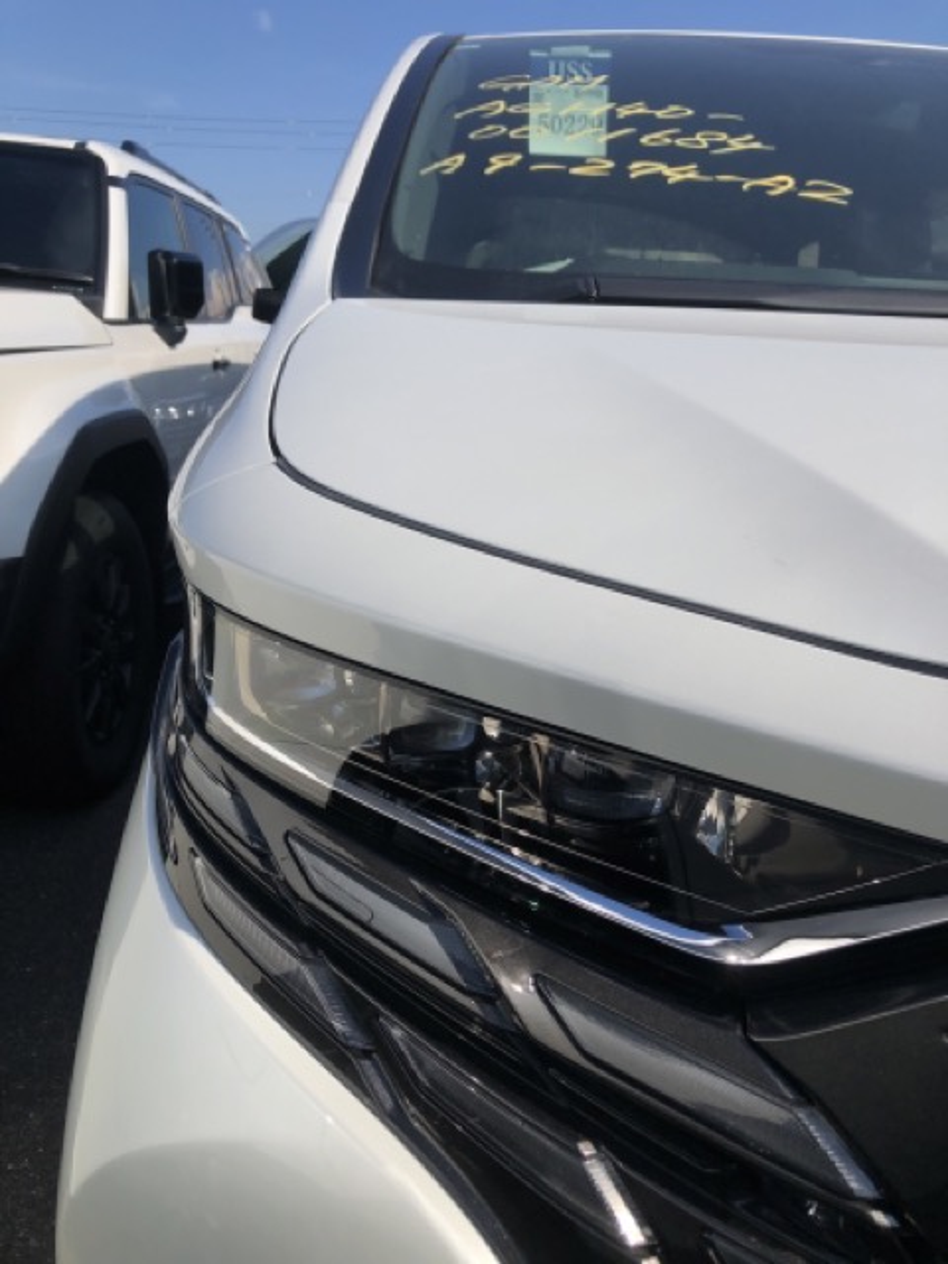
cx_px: 474
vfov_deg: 63.4
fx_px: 1022
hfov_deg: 49.7
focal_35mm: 28
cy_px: 632
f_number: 1.8
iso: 20
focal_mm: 3.99
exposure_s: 1/2525
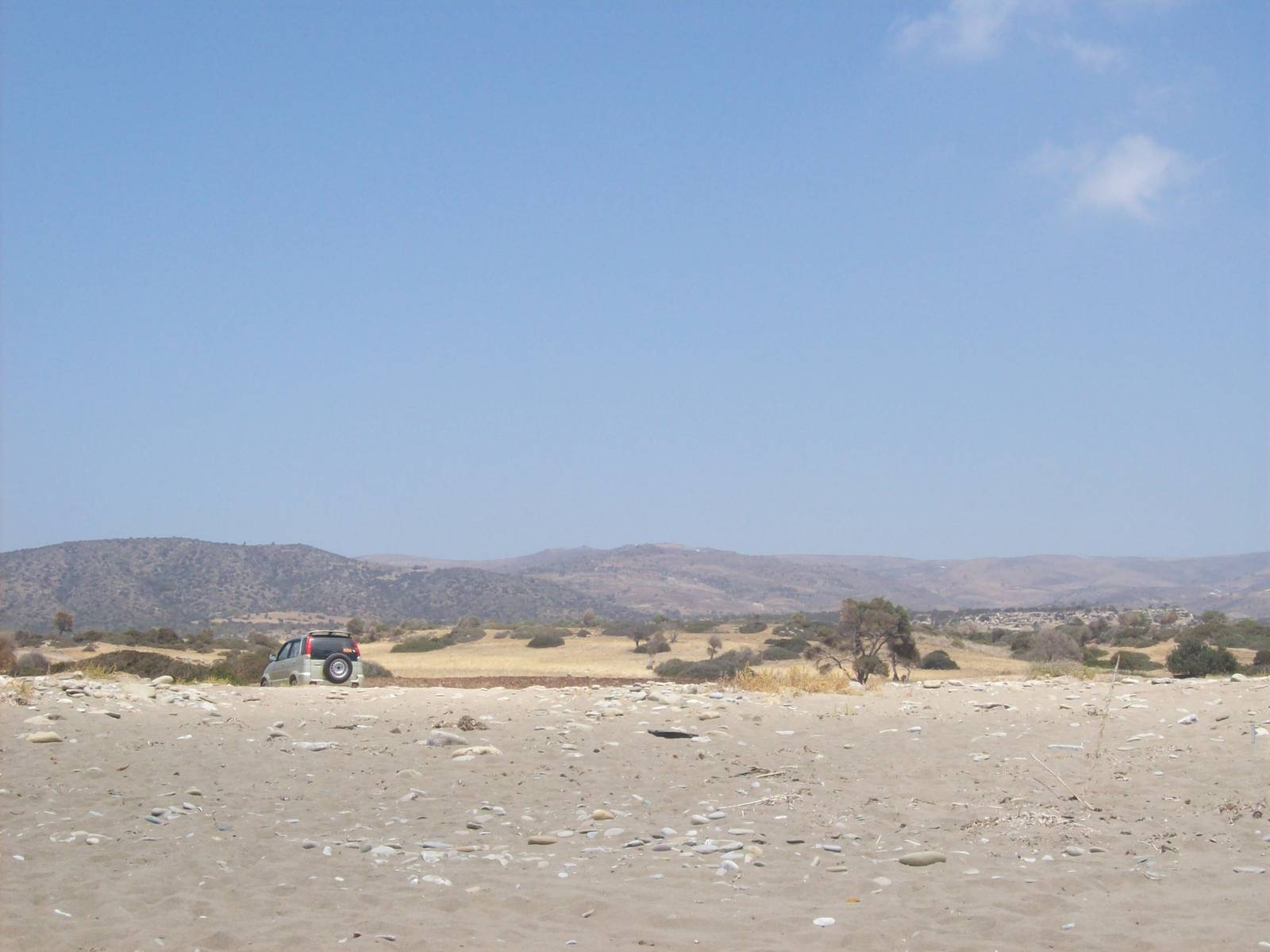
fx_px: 2054
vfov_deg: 26.1
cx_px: 635
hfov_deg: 34.4
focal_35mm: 56
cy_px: 476
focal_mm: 9.4
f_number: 6
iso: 80
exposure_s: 1/440
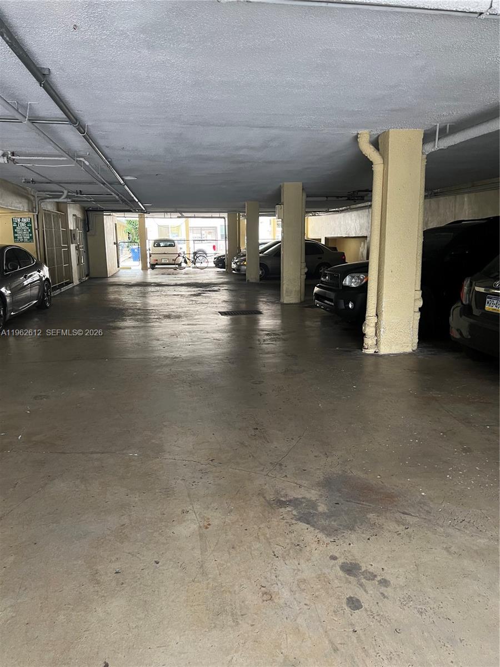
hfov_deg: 53.1
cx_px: 250
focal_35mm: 26
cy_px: 334
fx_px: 501
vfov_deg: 67.3
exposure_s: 1/60
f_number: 1.5
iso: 250
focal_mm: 5.7
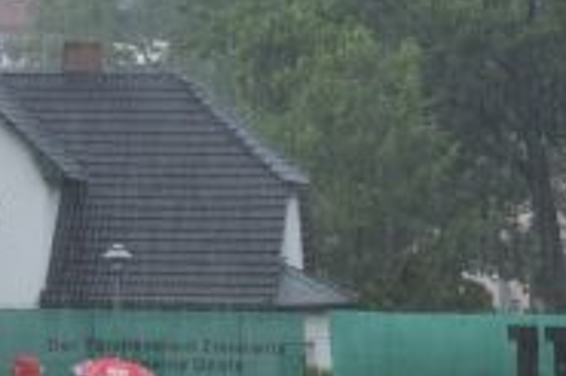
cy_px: 569
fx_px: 3676
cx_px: -58
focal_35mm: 234
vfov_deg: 5.8
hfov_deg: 8.7
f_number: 4.8
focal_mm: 30
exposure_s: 1/90
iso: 400
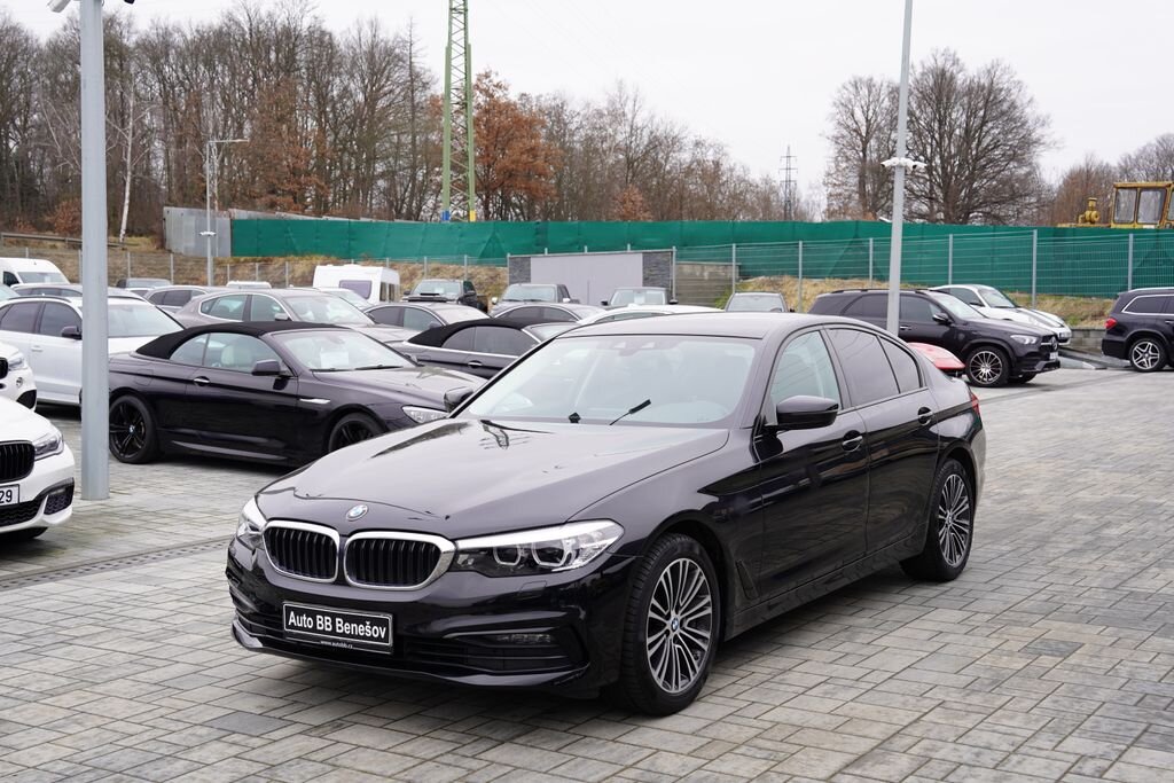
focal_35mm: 43
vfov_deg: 31.2
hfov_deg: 45.4
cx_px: 587
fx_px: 1402
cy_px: 392
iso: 100
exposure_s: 1/80
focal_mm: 43
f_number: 5.6
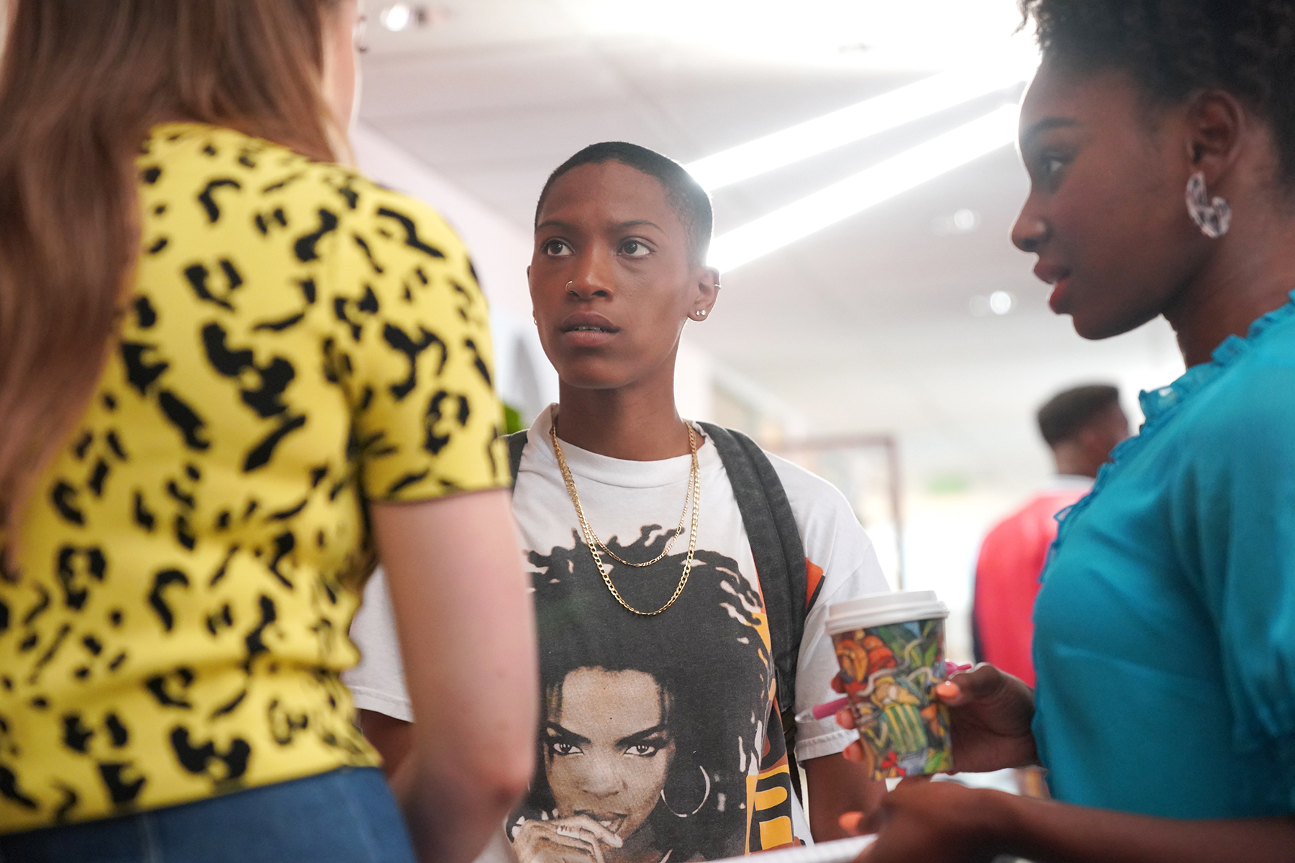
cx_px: 648
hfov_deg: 28.8
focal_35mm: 70
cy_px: 432
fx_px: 2518
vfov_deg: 19.5
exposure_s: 1/160
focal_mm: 70
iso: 5000
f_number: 2.8
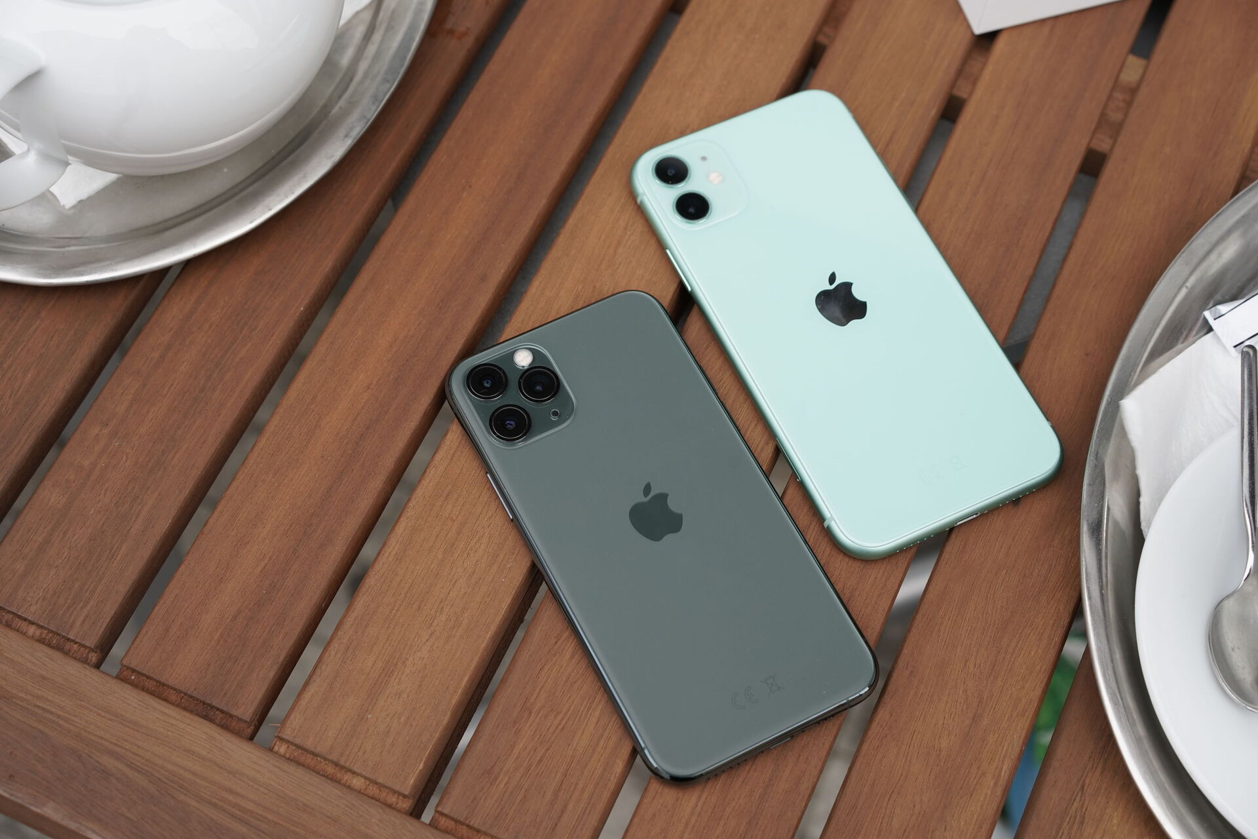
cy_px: 420
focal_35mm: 55
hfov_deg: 36.2
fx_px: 1922
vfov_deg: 24.6
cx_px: 629
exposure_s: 1/250
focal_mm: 55
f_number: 6.3
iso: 400
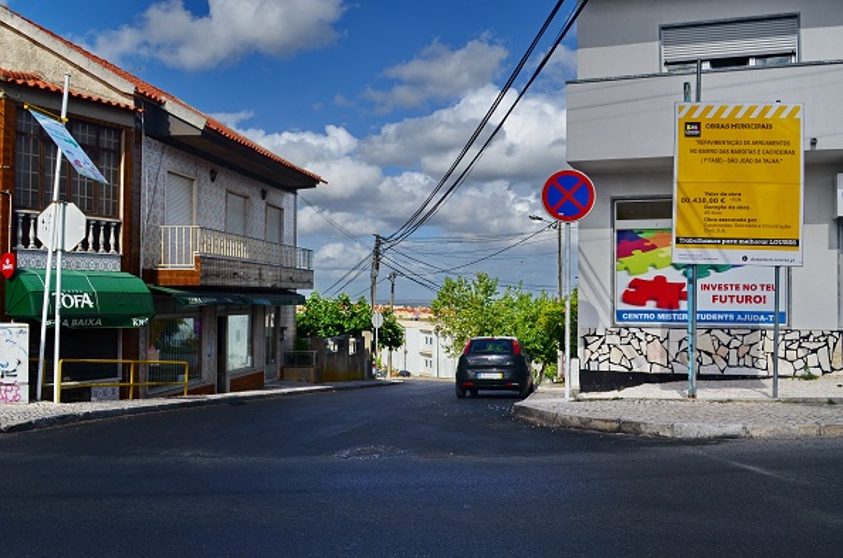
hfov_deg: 57.3
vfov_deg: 39.8
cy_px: 279
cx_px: 422
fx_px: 771
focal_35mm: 33
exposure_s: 1/320
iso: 100
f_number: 9
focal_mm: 22
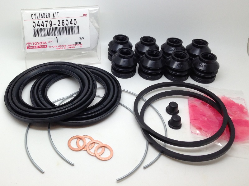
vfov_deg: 42.9
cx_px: 124
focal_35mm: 33
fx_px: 237
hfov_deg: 55.4
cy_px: 93
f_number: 2.4
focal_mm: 4.13
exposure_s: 1/120
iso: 64
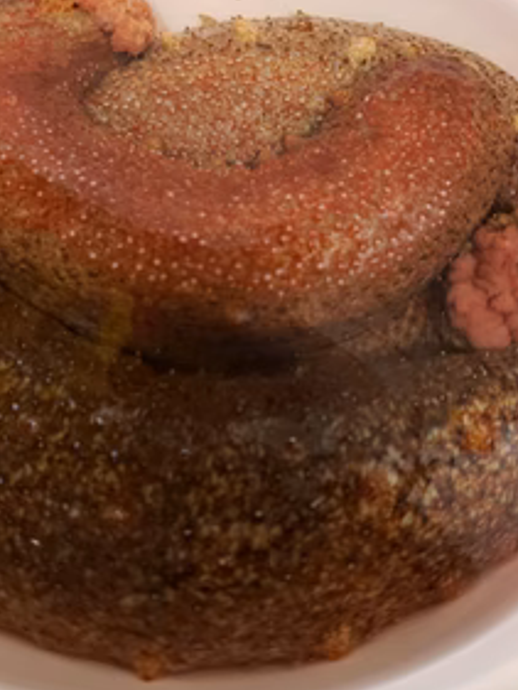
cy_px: 307
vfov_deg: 50.0
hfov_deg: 38.7
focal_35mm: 37
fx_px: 738
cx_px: 245
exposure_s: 1/4
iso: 80
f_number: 1.5
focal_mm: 4.3
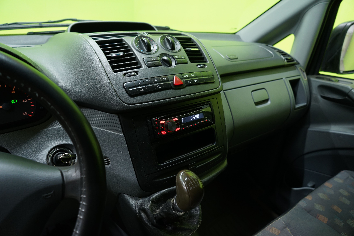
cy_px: 118
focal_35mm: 24
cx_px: 177
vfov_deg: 53.1
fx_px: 236
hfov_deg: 73.7
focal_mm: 24
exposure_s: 1/20
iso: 1000
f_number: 4.5
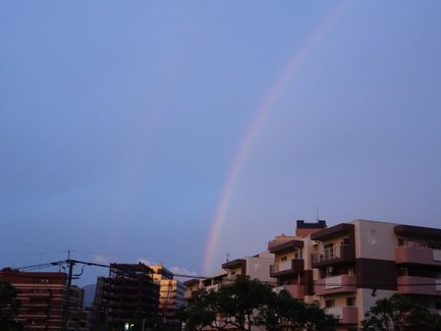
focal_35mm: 41
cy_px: 165
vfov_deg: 35.2
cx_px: 231
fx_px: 522
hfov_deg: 45.7
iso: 800
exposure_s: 1/40
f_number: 4
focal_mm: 6.37
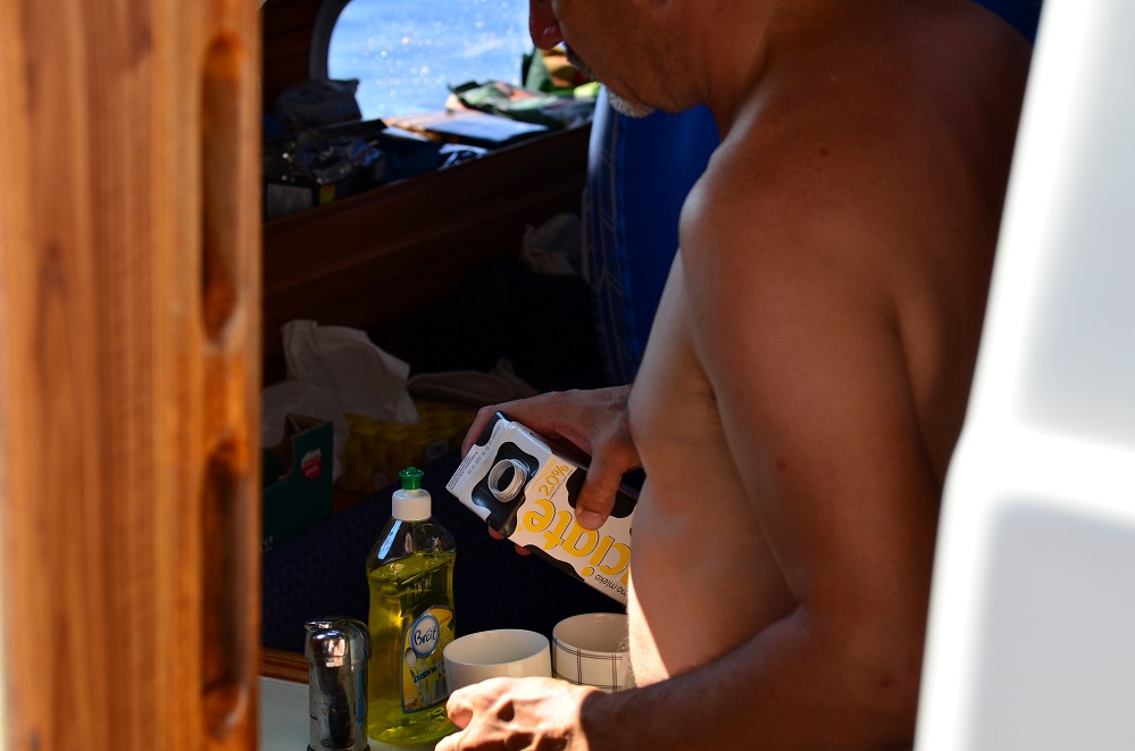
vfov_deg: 9.9
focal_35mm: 138
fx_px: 4340
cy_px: 376
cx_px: 568
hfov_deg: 14.9
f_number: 5.6
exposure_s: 1/640
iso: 400
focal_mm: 92
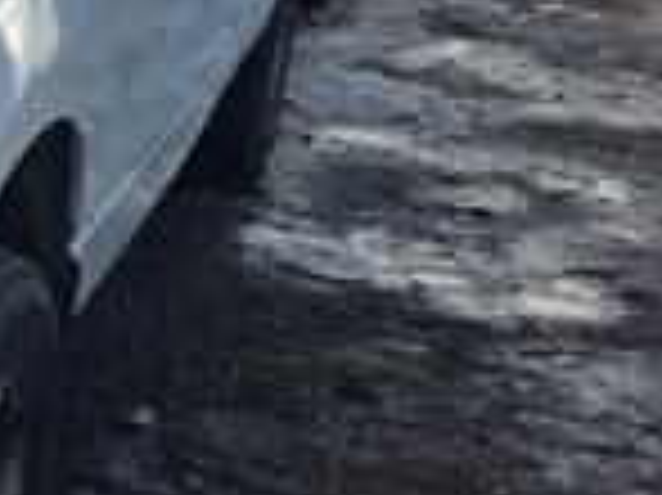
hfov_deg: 15.8
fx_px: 1892
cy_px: 191
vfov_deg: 14.9
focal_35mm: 99
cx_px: -646
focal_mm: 6.3
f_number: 1.7
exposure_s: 1/7944
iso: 80
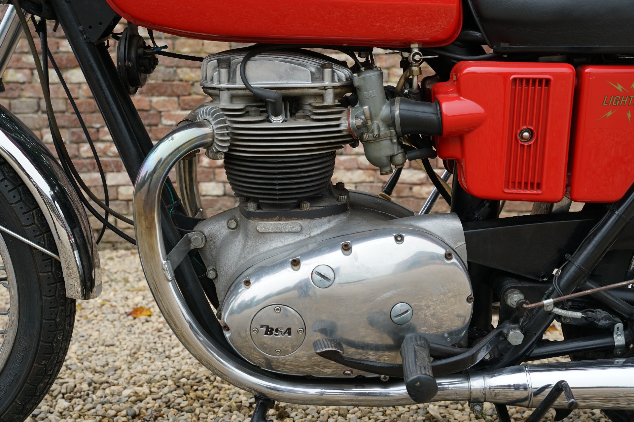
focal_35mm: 45
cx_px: 317
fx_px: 799
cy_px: 211
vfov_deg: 29.6
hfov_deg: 43.3
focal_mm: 45.4
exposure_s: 1/60
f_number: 6.3
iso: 320
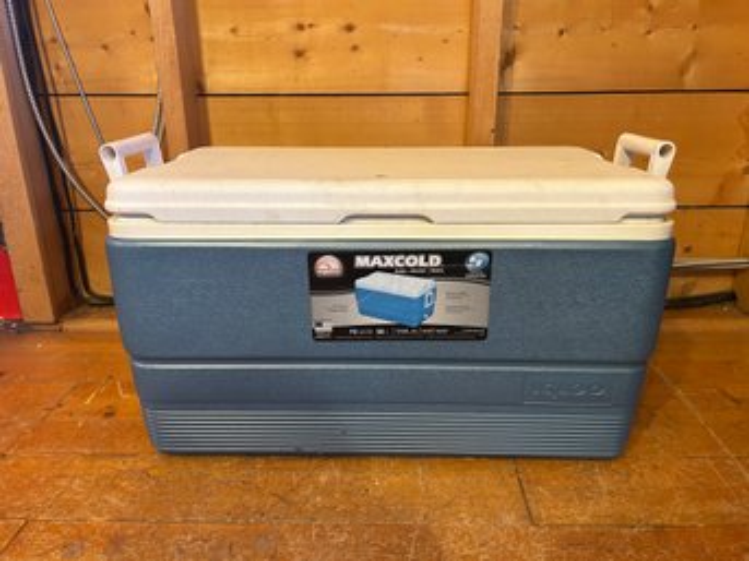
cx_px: 374
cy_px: 280
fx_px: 562
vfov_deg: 53.0
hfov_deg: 67.3
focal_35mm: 26
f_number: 1.5
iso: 400
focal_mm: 5.7
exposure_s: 1/60
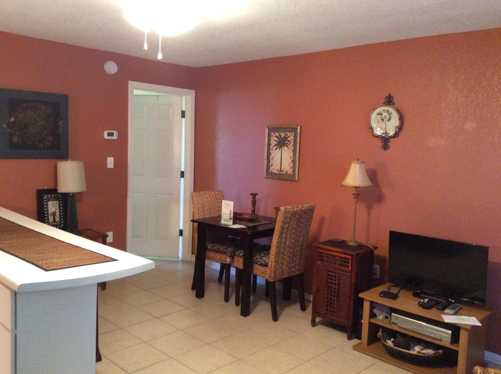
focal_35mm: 32
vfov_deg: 44.1
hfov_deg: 56.9
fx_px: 462
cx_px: 250
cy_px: 187
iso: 320
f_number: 2.4
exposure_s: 1/15
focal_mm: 3.3
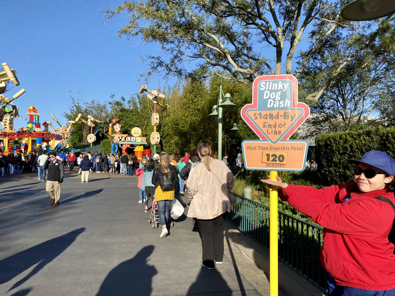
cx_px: 198
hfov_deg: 67.3
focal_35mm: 26
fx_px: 297
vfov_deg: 53.1
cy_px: 148
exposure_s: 1/3731
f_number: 1.8
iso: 32
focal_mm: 4.25
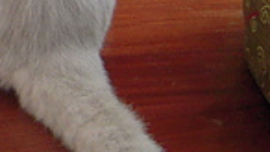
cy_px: -30
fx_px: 895
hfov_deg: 15.7
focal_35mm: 125
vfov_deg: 9.6
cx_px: -144
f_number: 2.7
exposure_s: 1/8
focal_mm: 5
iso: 400
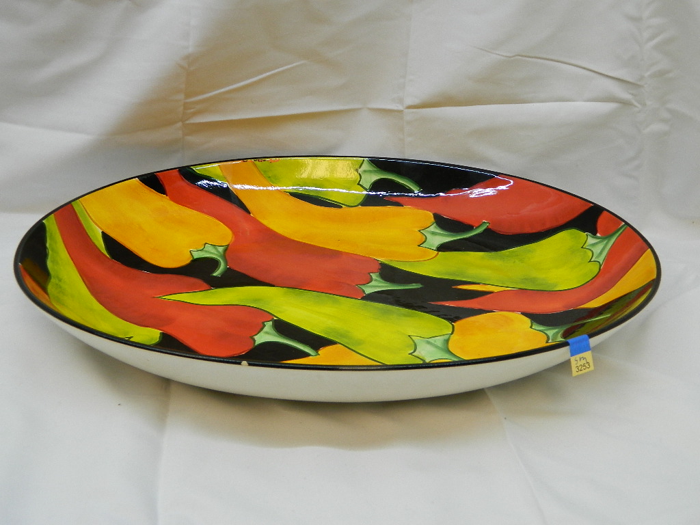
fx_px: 950
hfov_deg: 40.4
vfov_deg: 30.9
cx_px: 350
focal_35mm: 47
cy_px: 262
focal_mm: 8.4
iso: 110
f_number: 3.6
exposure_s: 1/40
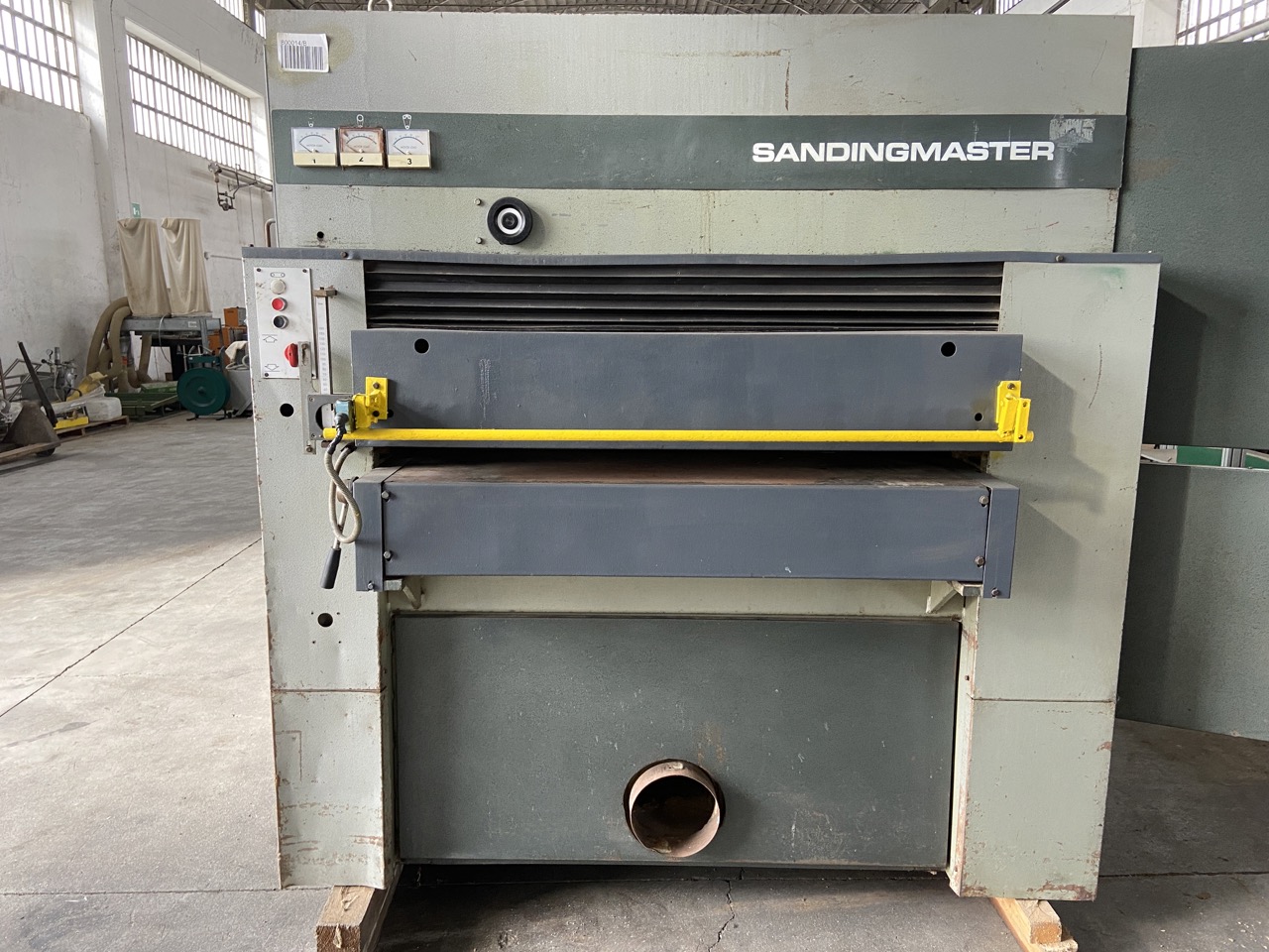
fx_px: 953
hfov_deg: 67.3
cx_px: 634
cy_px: 476
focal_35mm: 26
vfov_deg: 53.1
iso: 125
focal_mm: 4.25
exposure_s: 1/62
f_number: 1.8
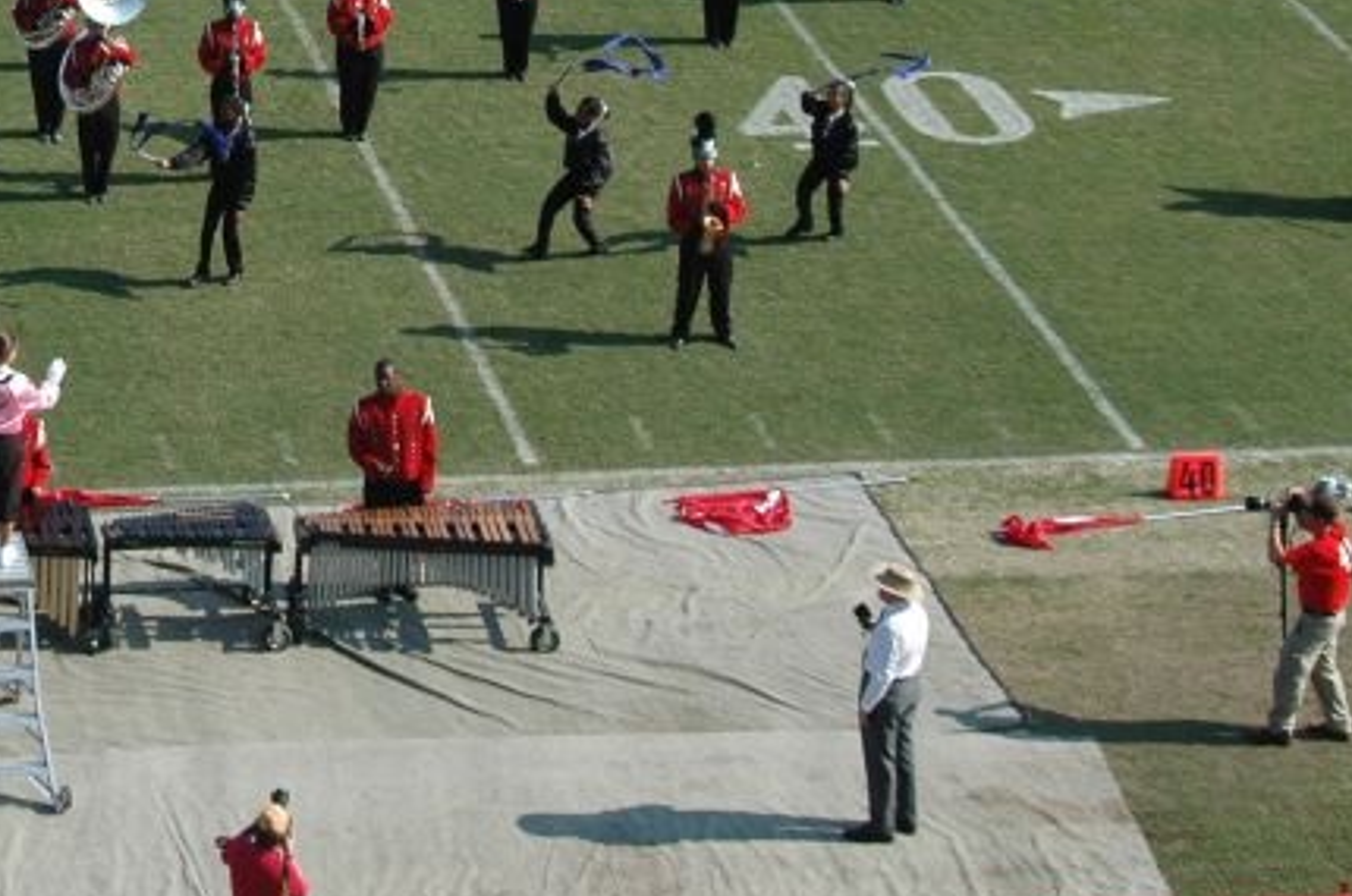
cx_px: -25
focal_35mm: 143
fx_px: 5360
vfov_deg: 9.4
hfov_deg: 14.1
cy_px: -129
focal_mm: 40
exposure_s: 1/320
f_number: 9
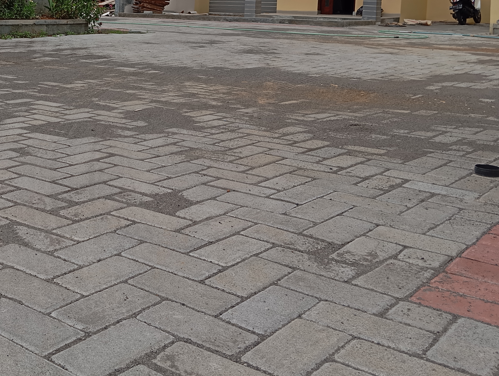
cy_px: 85
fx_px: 707
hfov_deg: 37.2
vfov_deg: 29.2
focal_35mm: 49
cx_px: 88
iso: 108
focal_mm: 4.22
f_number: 1.8
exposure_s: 1/412
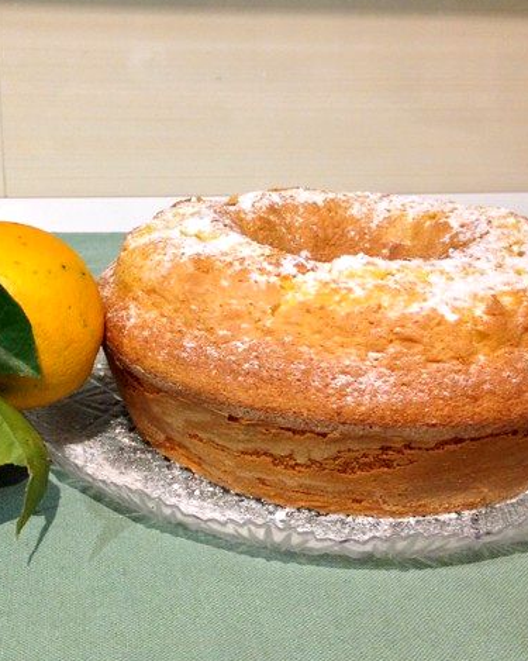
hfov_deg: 33.8
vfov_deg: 42.0
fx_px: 860
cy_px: 328
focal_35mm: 44
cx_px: 175
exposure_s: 1/20
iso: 250
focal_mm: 4.12
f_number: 2.4
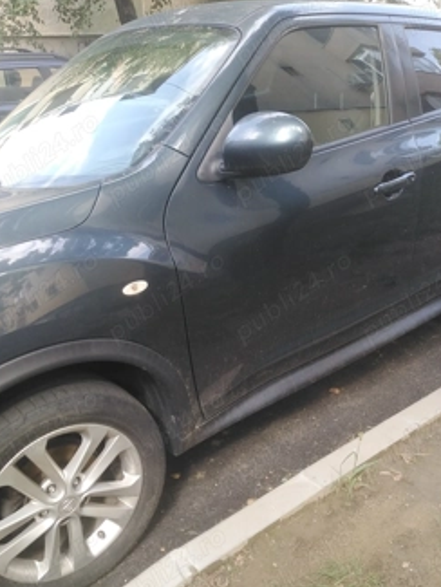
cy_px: 327
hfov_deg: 44.2
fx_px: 543
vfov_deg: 56.7
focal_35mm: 32
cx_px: 230
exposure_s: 1/120
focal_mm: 3.62
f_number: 1.8
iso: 151
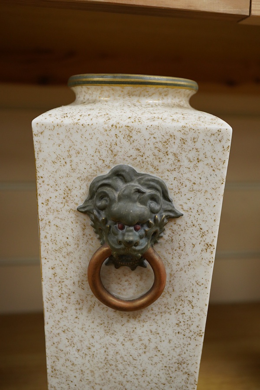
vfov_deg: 43.6
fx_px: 487
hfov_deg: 29.9
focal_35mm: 45
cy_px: 195
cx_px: 130
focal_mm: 30
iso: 1250
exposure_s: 1/125
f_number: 8
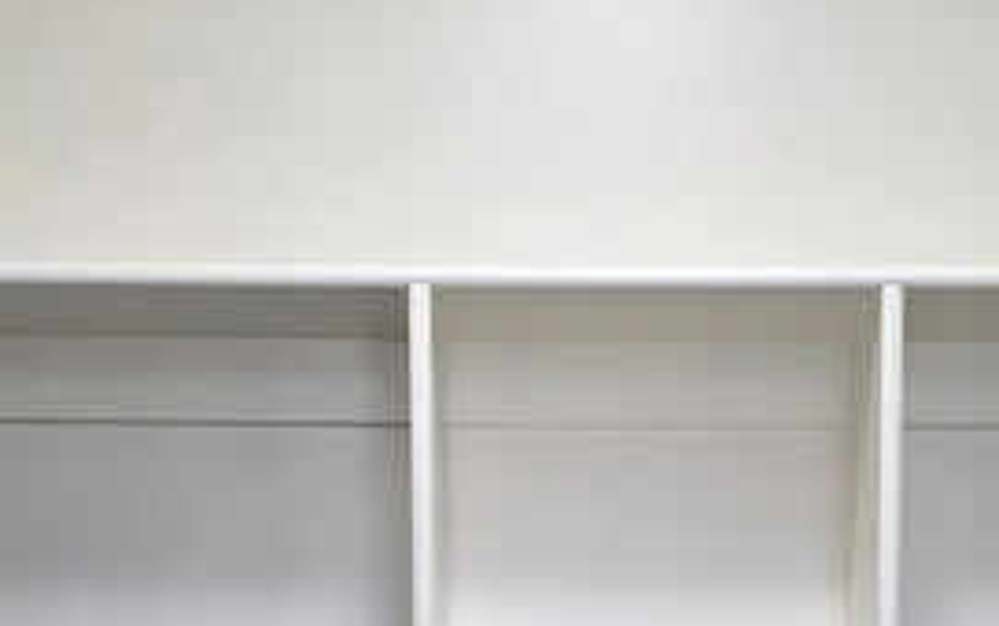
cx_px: 619
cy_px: 961
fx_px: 2507
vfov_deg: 13.4
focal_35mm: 92
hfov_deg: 22.5
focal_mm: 6.3
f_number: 1.7
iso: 125
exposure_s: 1/120
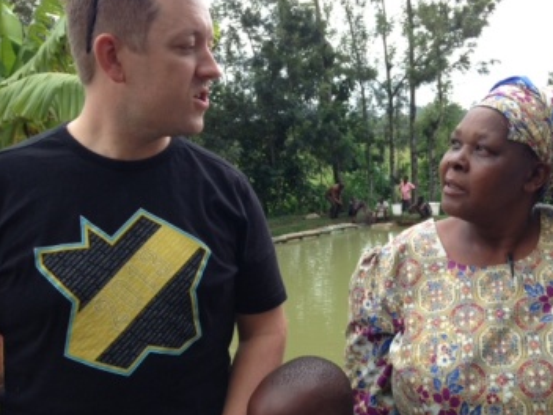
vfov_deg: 34.3
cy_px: 209
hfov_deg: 44.4
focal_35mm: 42
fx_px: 671
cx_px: 349
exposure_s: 1/382
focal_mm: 4.13
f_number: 2.4
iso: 50
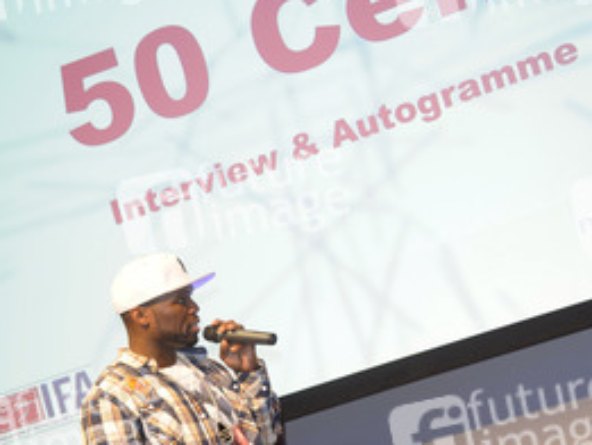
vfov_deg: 18.1
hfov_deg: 24.1
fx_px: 1386
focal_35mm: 81
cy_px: 316
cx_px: 299
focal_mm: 55
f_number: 5.6
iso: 1600
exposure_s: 1/100
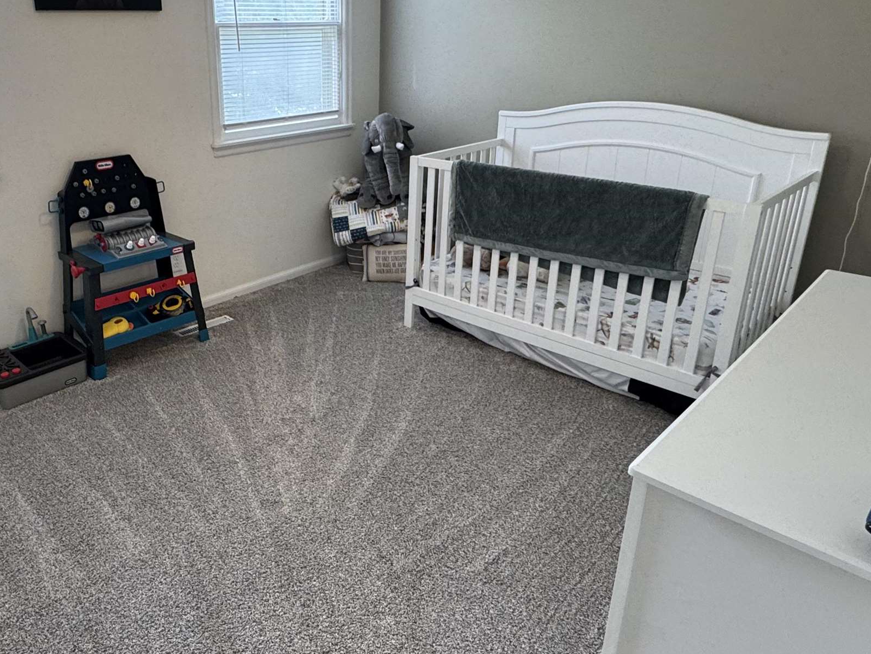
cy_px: 270
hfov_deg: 63.6
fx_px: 679
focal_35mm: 27
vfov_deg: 51.1
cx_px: 287
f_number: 2.2
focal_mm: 2.22
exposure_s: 1/60
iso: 160
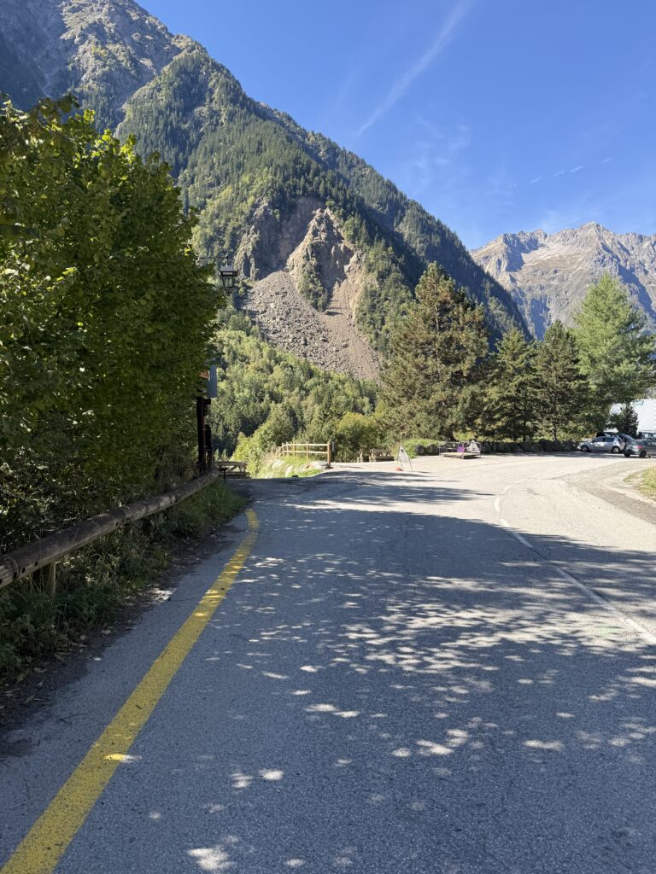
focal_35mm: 24
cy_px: 437
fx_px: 606
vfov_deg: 71.6
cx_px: 328
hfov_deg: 56.8
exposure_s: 1/1271
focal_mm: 6.76
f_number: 1.78
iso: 80
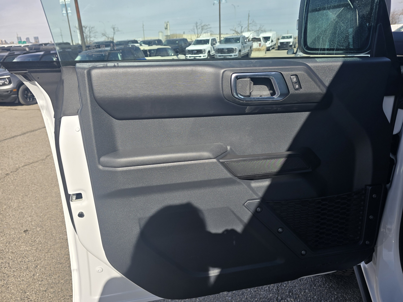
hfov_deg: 73.9
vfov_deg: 58.9
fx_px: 268
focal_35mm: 23
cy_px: 151
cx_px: 202
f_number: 1.7
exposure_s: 1/825
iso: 12
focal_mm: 6.3
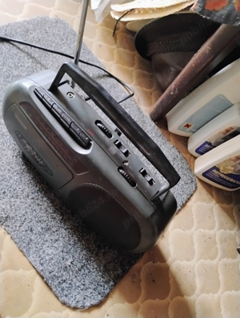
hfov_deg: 49.9
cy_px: 159
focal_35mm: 28
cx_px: 120
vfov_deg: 63.4
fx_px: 258
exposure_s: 1/25
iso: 2684
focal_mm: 4.26
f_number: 1.8
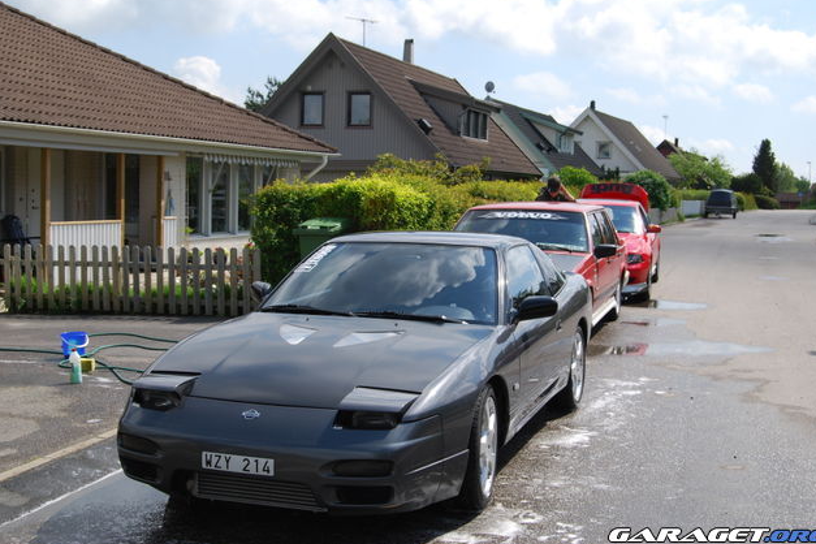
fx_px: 1043
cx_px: 415
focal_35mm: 46
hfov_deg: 42.7
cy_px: 269
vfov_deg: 29.2
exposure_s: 1/250
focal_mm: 30
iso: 100
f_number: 8
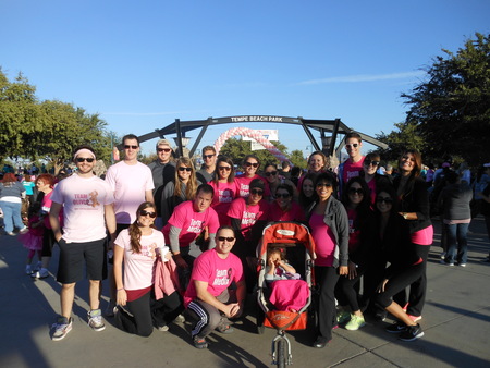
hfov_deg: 69.4
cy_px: 184
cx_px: 245
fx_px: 354
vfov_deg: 54.9
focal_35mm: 25
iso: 80
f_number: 3.2
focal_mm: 4.5
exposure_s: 1/800
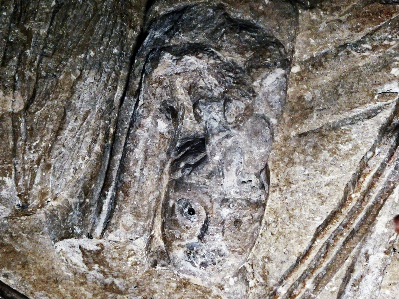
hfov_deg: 27.8
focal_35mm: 70
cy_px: 150
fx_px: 807
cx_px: 200
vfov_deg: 21.0
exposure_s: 1/80
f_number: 4.5
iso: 1000
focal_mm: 12.5
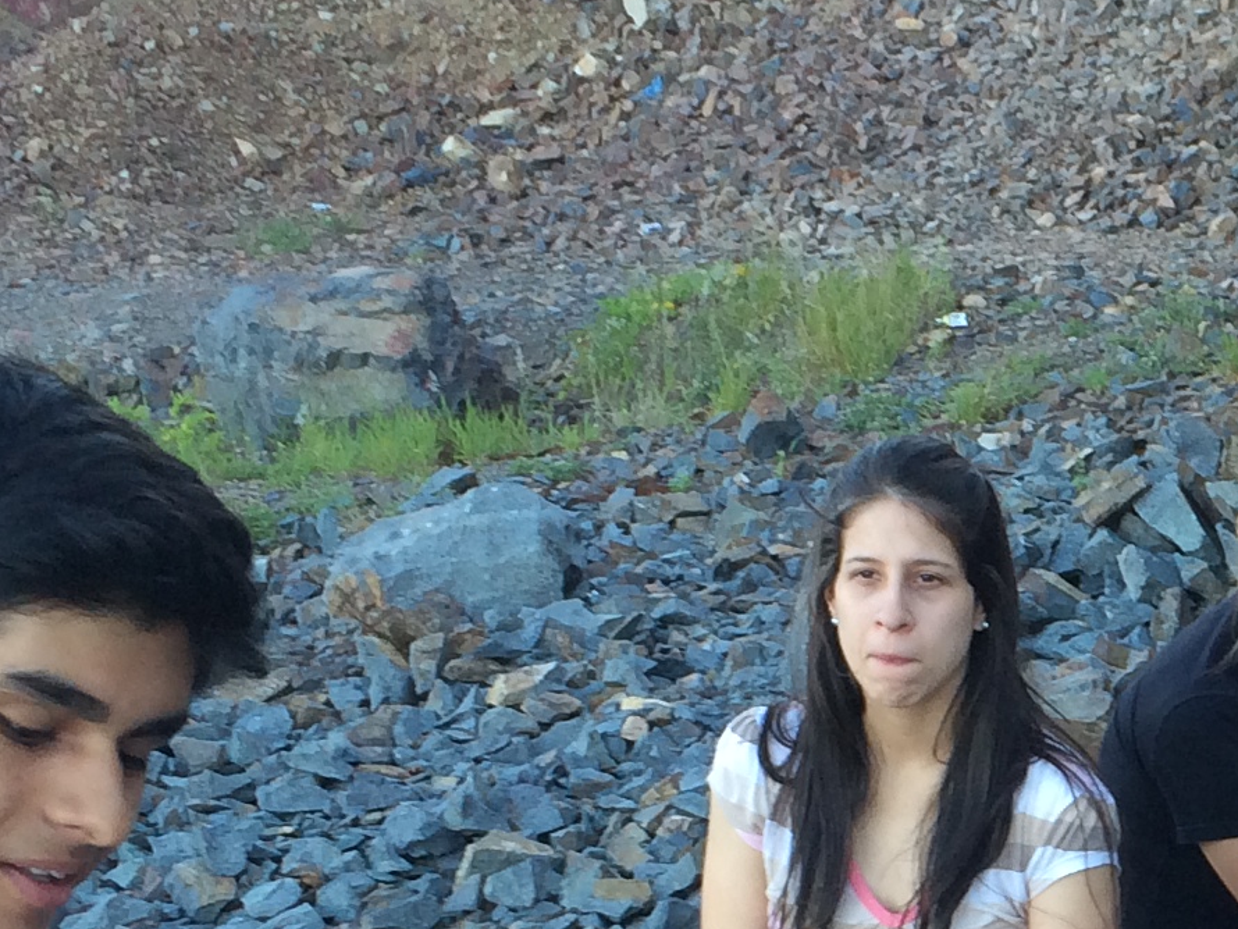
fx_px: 3935
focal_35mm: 110
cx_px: 1525
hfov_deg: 17.0
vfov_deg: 13.3
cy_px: 847
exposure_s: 1/120
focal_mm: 4.12
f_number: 2.2
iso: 64
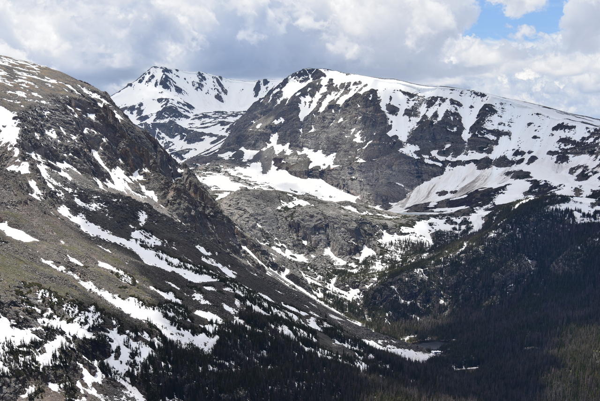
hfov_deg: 23.9
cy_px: 200
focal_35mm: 85
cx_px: 300
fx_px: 1417
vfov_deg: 16.1
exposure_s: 1/320
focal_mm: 85
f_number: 9
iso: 100
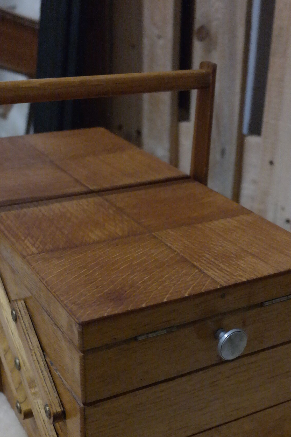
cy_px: 299
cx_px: 173
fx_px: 643
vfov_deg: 37.0
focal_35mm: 53
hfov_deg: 25.5
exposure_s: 1/40
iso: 3200
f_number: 3.5
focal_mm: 20
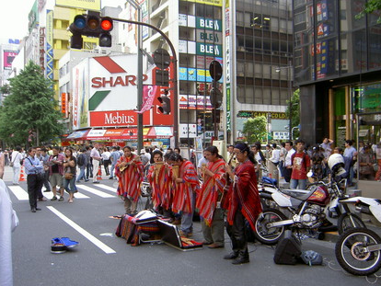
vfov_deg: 38.7
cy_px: 147
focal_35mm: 37
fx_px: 407
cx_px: 199
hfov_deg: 50.1
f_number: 2.8
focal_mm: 5.6
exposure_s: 1/160
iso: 50
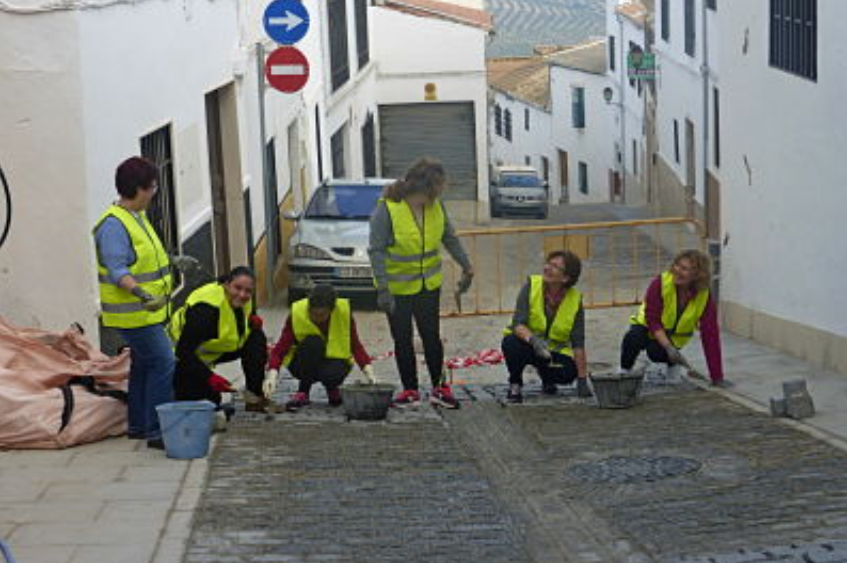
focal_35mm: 64
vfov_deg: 21.2
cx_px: 425
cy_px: 250
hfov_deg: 31.4
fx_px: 1504
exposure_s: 1/200
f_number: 4.7
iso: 100
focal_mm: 10.3
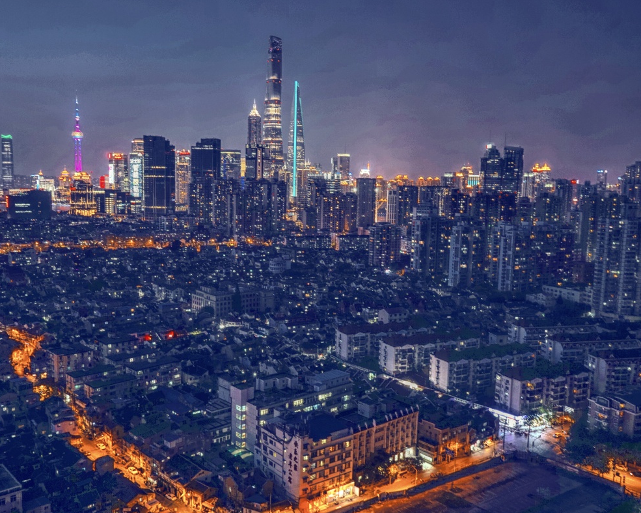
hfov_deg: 55.6
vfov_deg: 45.8
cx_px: 290
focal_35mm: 32
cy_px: 257
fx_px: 607
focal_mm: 28
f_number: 7.1
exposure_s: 1.6
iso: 100
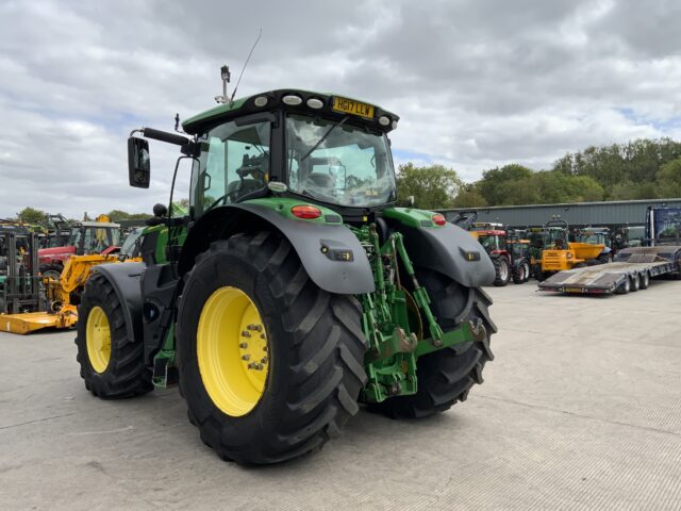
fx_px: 571
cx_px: 340
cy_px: 256
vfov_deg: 48.2
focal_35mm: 29
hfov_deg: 61.7
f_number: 1.8
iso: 16
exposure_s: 1/1626
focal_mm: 3
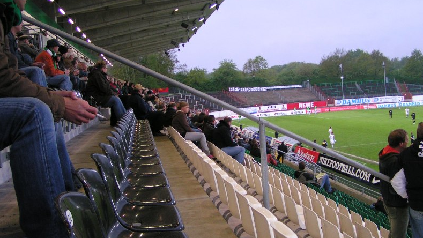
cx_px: 213
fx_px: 471
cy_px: 128
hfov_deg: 48.4
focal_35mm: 42
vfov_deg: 28.3
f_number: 2.8
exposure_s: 1/40
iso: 125
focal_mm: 5.8
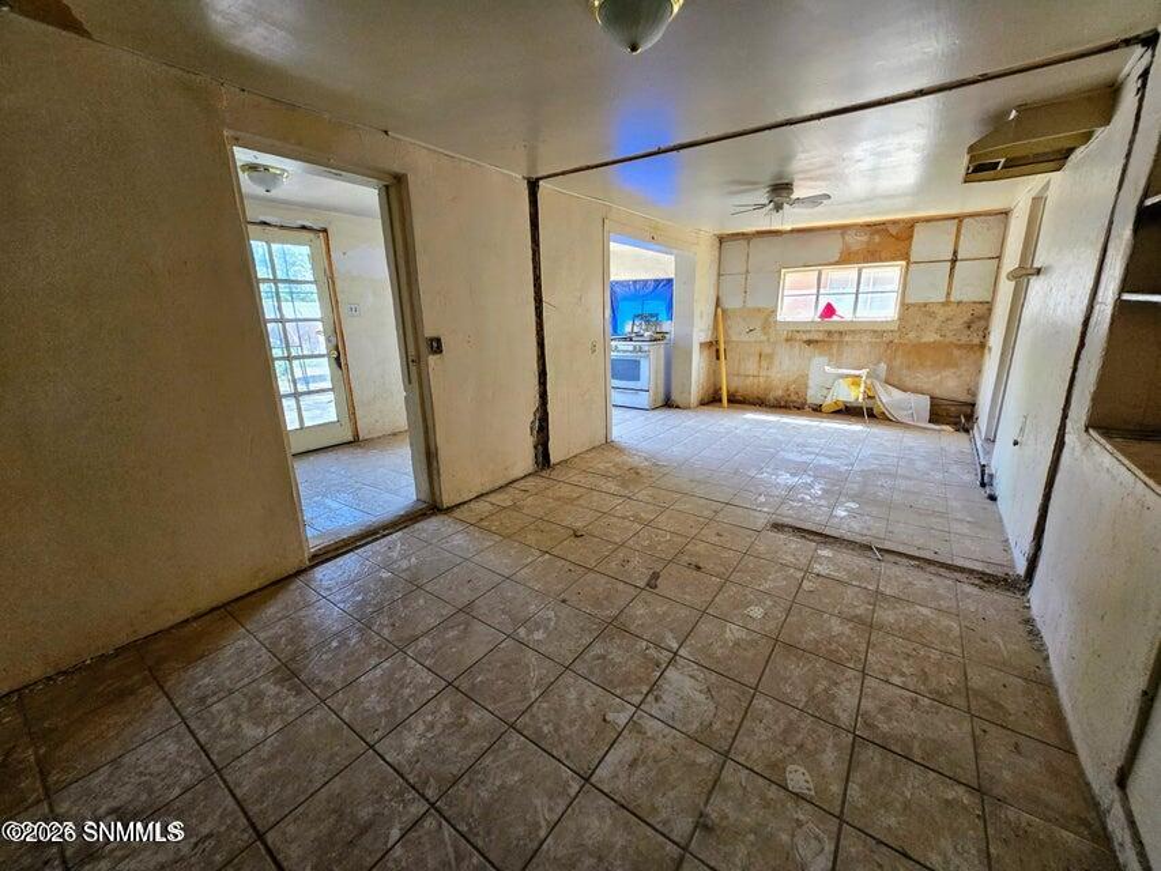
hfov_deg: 106.2
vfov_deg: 89.9
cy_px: 436
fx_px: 436
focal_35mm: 13
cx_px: 580
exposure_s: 1/60
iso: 100
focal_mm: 1.7
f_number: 2.2
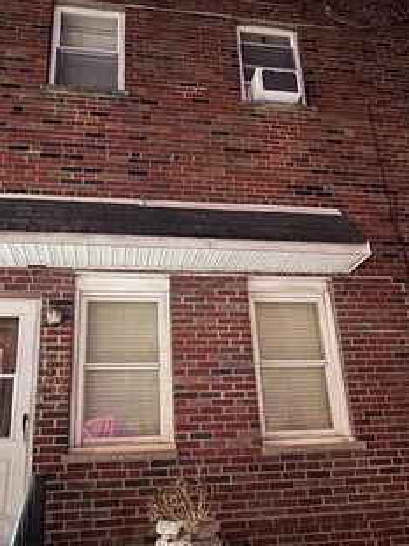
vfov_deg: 59.8
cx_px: 184
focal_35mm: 30
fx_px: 473
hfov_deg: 46.7
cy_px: 303
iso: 1000
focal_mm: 2.22
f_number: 2.2
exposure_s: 1/10
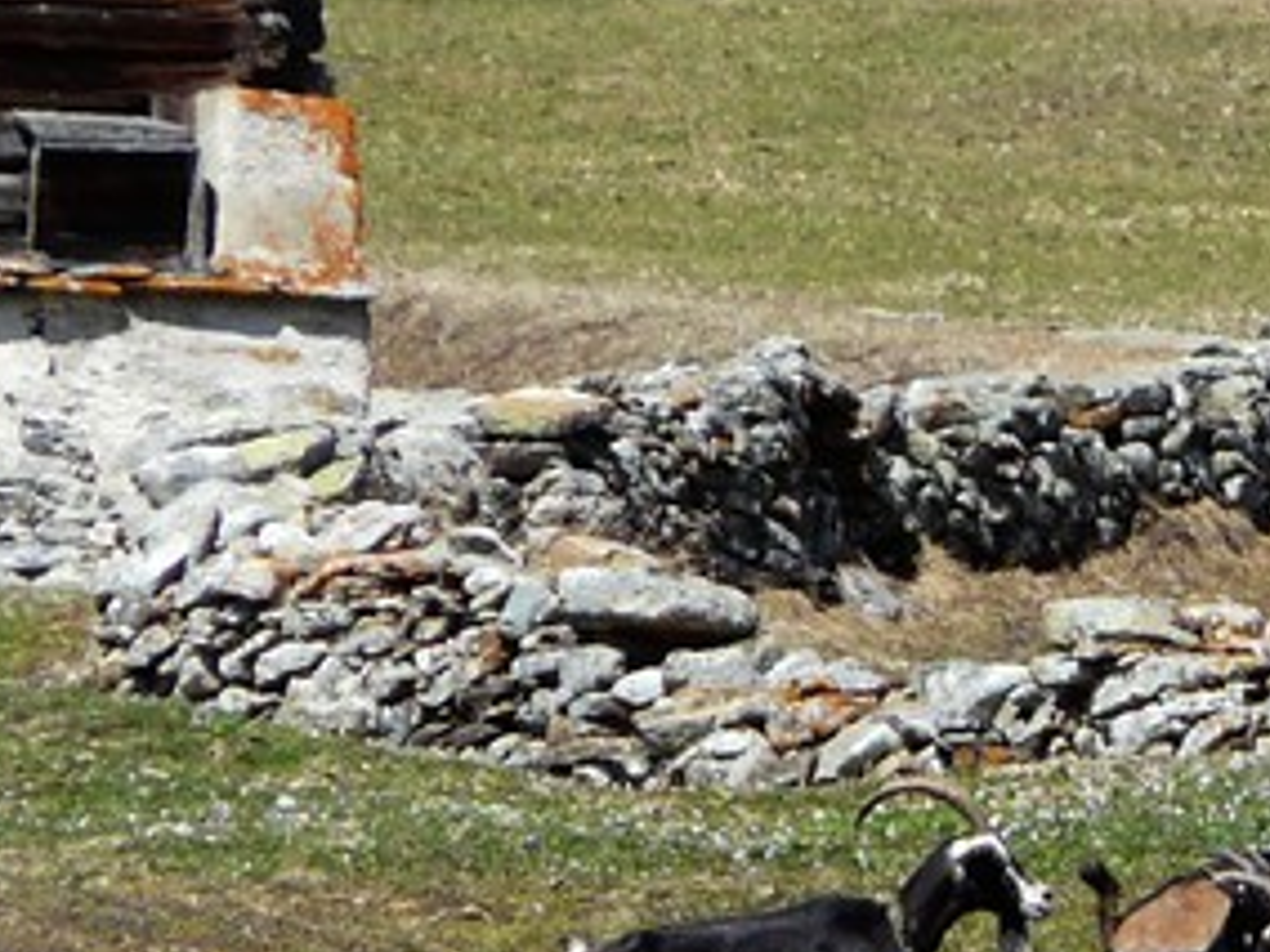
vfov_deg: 0.8
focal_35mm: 1809
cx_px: 1230
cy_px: 590
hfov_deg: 1.1
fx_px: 66369
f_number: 5.6
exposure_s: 1/320
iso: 100
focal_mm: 82.8
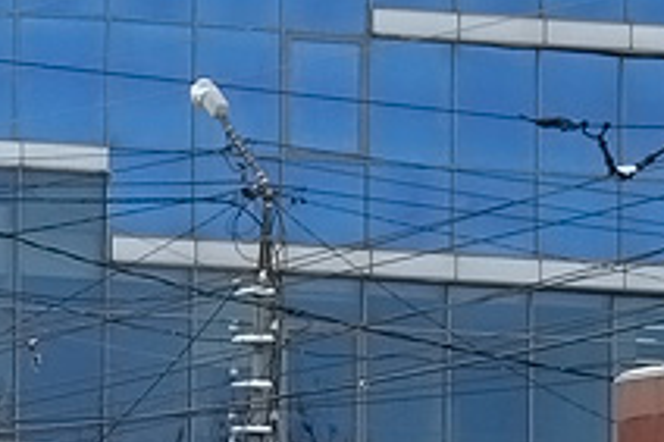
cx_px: 210
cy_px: 749
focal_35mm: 289
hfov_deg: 7.1
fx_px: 5326
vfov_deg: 4.7
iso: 125
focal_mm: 19.1
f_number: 4
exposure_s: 1/500
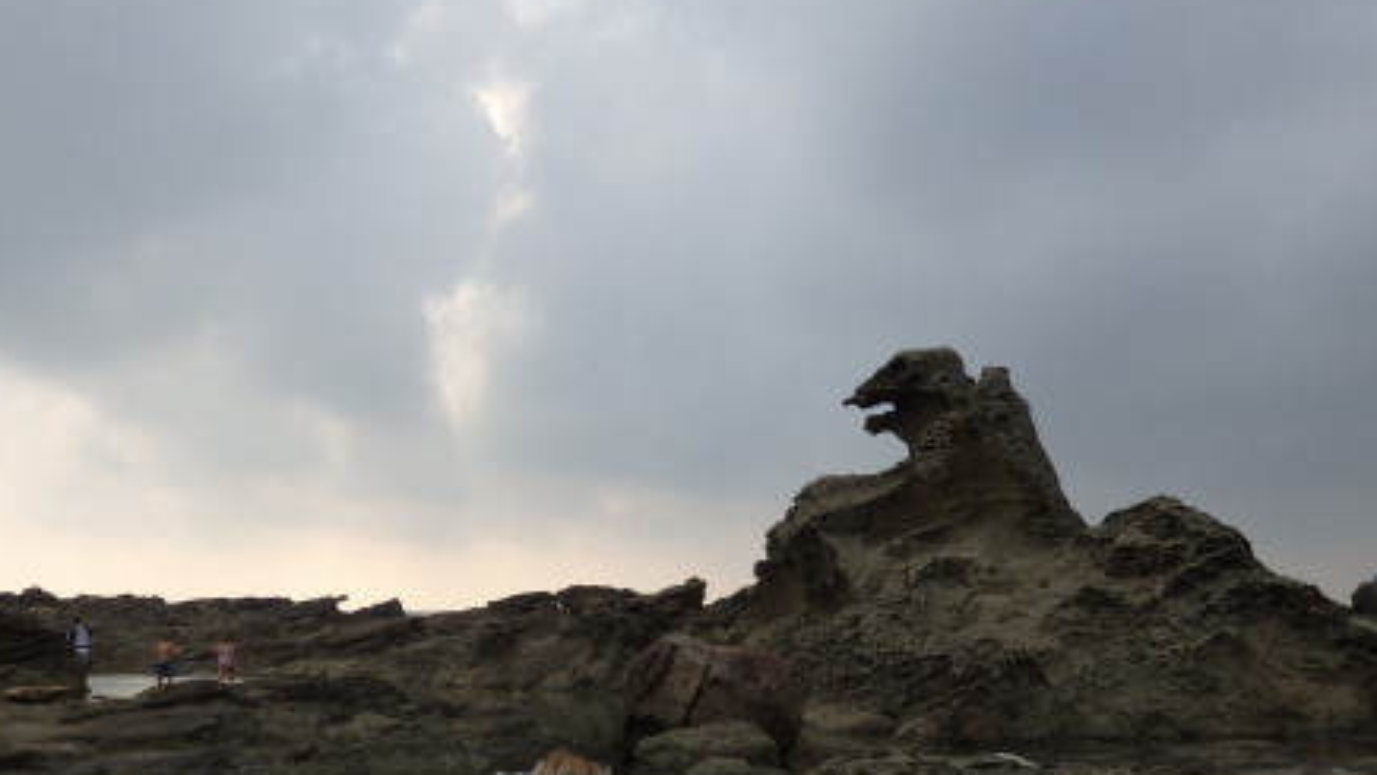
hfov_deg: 54.0
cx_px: 674
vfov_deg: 32.0
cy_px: 411
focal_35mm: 37
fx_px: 1351
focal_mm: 6
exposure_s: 1/160
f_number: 9.7
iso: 125
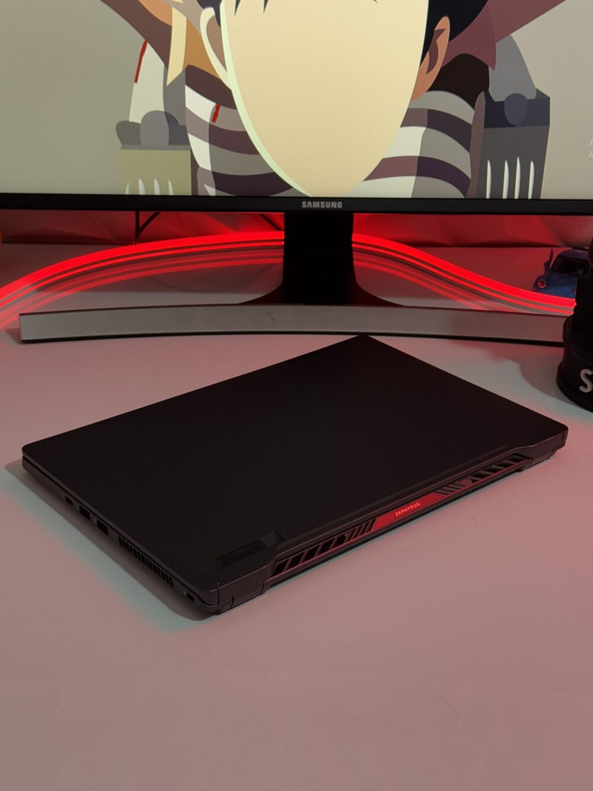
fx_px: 1096
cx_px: 296
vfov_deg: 39.7
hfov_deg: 30.3
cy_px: 396
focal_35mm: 48
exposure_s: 1/62
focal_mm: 6.76
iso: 100
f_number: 1.78
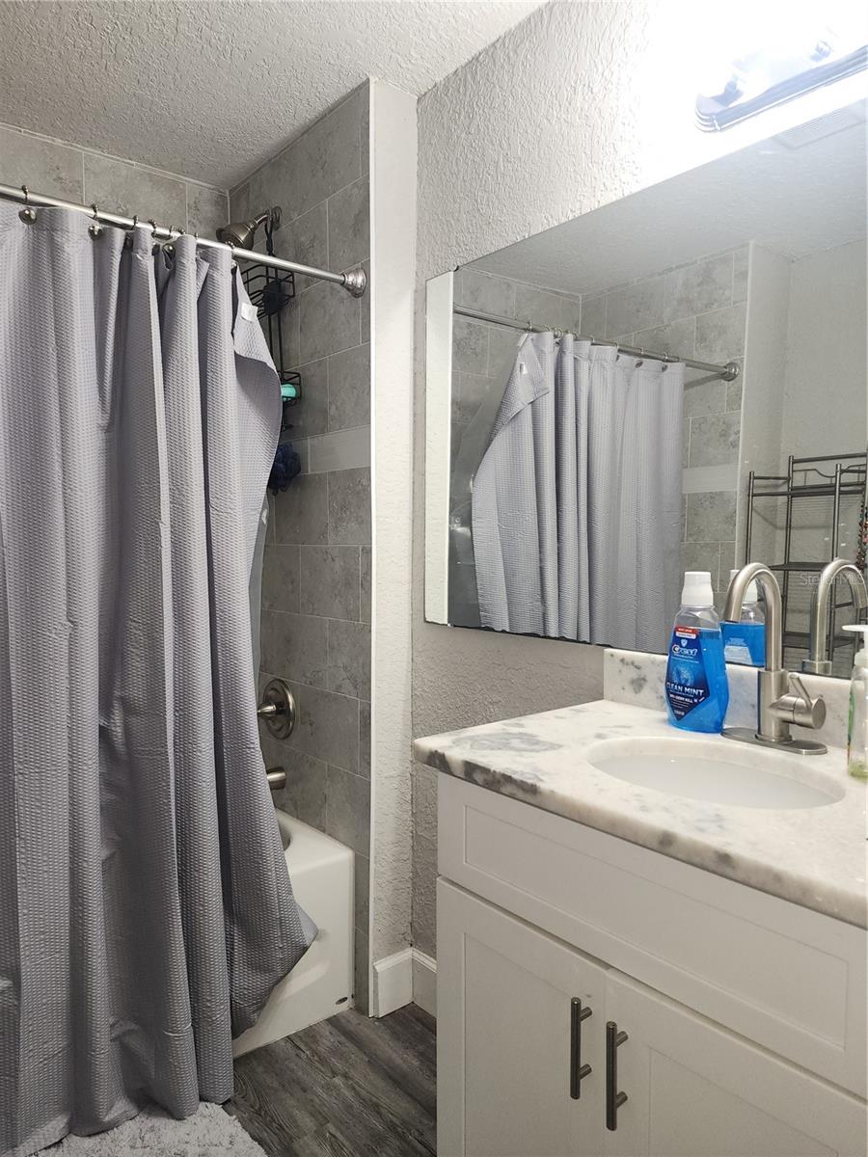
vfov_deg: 73.9
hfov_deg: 58.9
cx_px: 434
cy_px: 578
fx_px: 769
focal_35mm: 23
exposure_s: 1/60
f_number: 1.8
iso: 100
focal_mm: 6.4
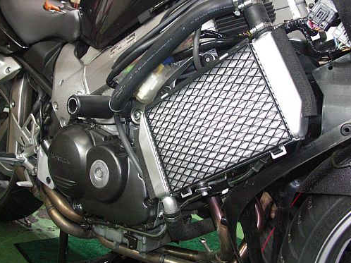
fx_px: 365
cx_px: 164
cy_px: 113
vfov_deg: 39.5
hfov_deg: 51.3
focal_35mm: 36
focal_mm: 7.2
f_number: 2.8
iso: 400
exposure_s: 1/6
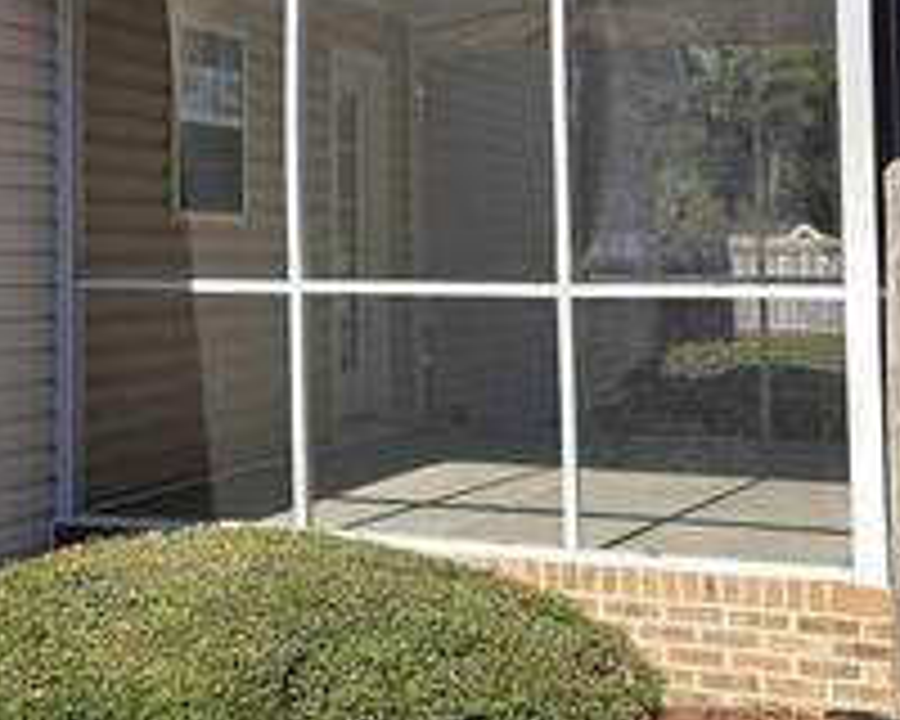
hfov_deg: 25.6
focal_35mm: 72
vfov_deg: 20.9
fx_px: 1918
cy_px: 86
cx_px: 90
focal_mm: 6.3
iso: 80
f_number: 1.7
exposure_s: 1/4434
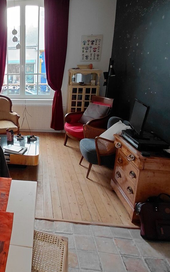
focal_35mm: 28
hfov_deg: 40.2
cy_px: 120
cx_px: 8
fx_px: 208
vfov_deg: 66.3
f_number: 2.2
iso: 200
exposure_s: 1/50
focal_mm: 1.64
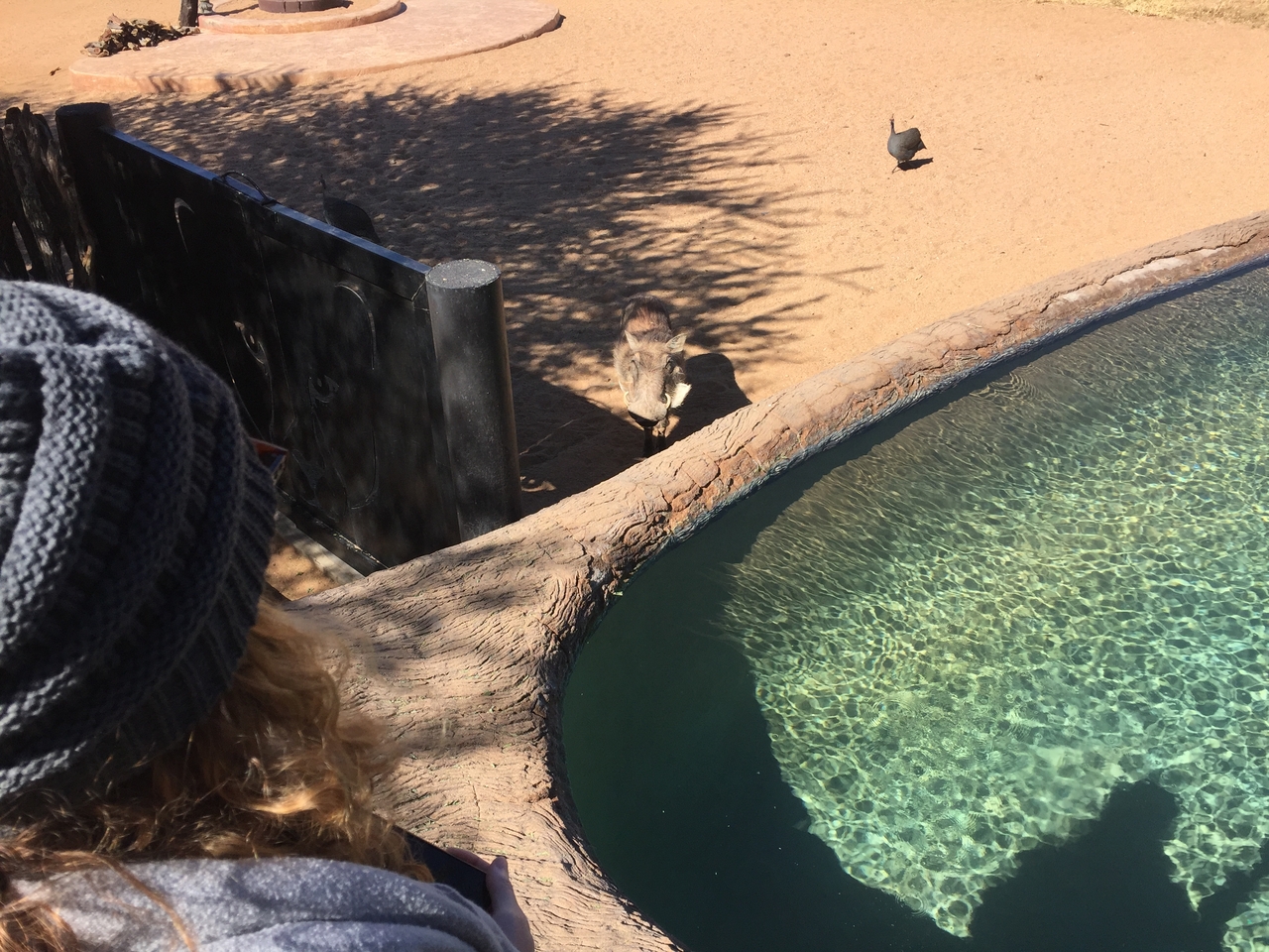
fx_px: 1063
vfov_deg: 48.2
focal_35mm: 29
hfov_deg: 61.7
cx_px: 634
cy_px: 476
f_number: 2.2
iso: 32
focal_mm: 4.15
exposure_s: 1/1582
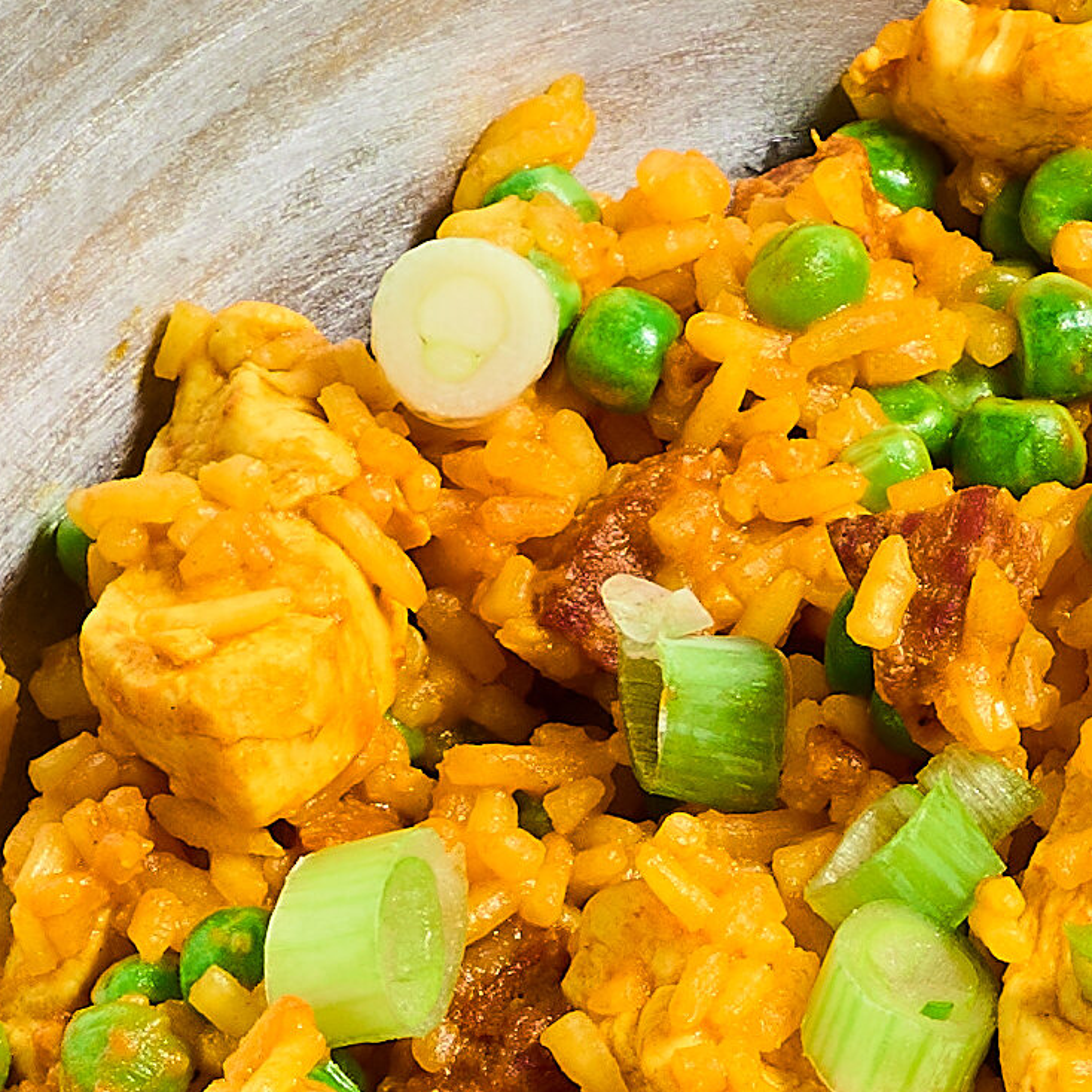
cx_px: 1034
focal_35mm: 595
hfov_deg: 2.9
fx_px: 21236
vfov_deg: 2.9
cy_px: 2559
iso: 125
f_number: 12
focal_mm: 85
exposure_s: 1/125
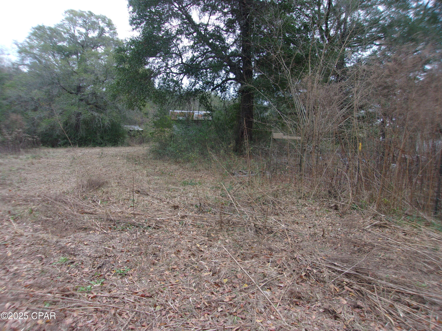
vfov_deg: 51.4
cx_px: 221
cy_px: 166
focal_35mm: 27
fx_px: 345
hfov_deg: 65.3
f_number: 3
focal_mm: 4.9
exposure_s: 1/210
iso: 80
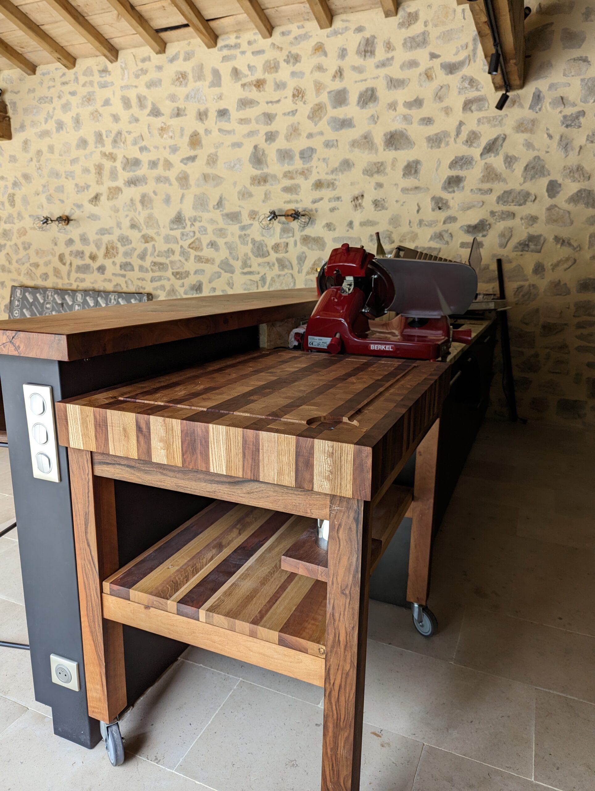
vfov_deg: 71.5
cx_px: 298
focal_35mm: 24
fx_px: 549
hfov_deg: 56.9
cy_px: 396
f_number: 1.85
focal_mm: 6.81
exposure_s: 1/172
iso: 41
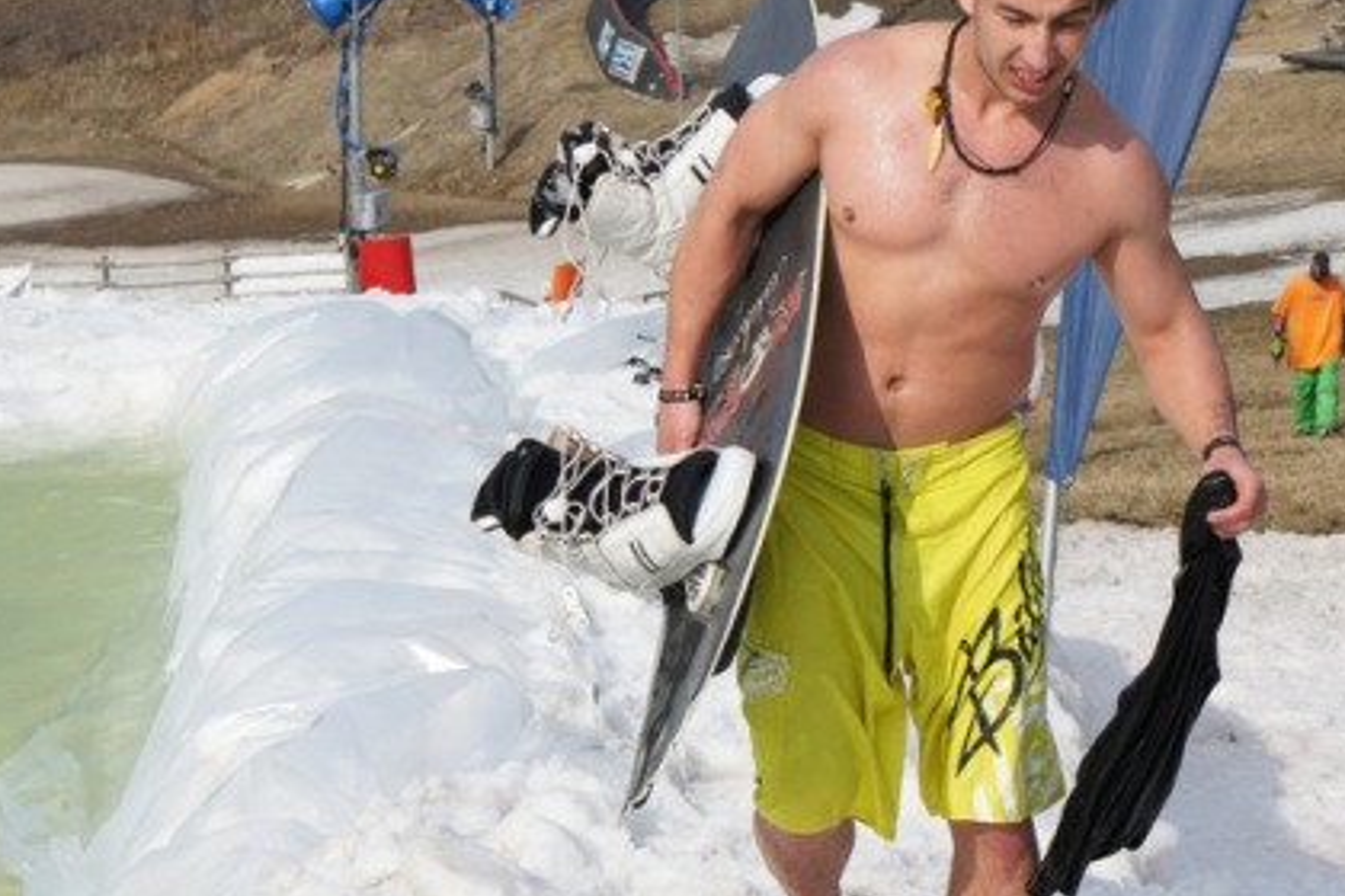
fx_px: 4483
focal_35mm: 120
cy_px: 328
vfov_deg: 11.4
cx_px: 903
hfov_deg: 17.0
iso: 200
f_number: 9
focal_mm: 42
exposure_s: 1/500
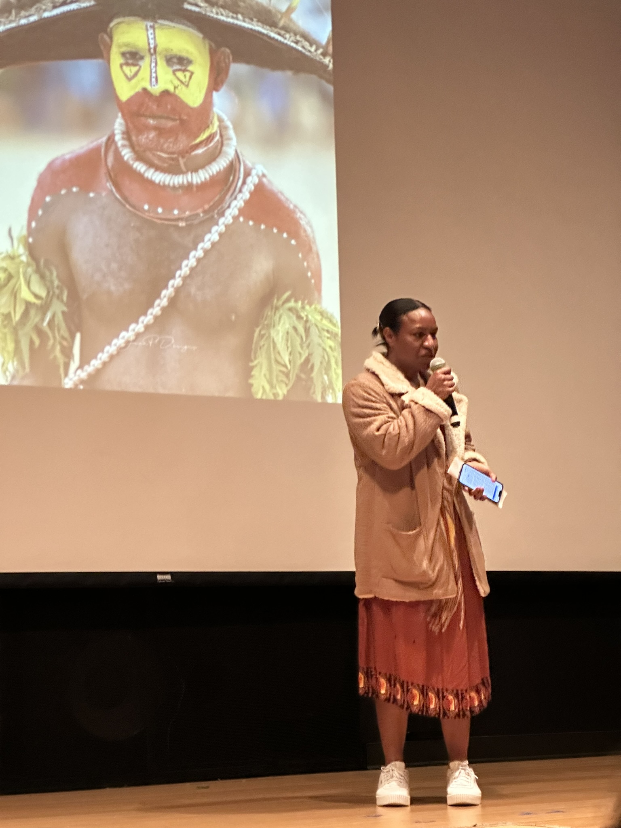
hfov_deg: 19.1
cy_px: 414
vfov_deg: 25.3
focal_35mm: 77
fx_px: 1842
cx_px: 310
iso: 1000
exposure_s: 1/30
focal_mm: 9
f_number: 2.8
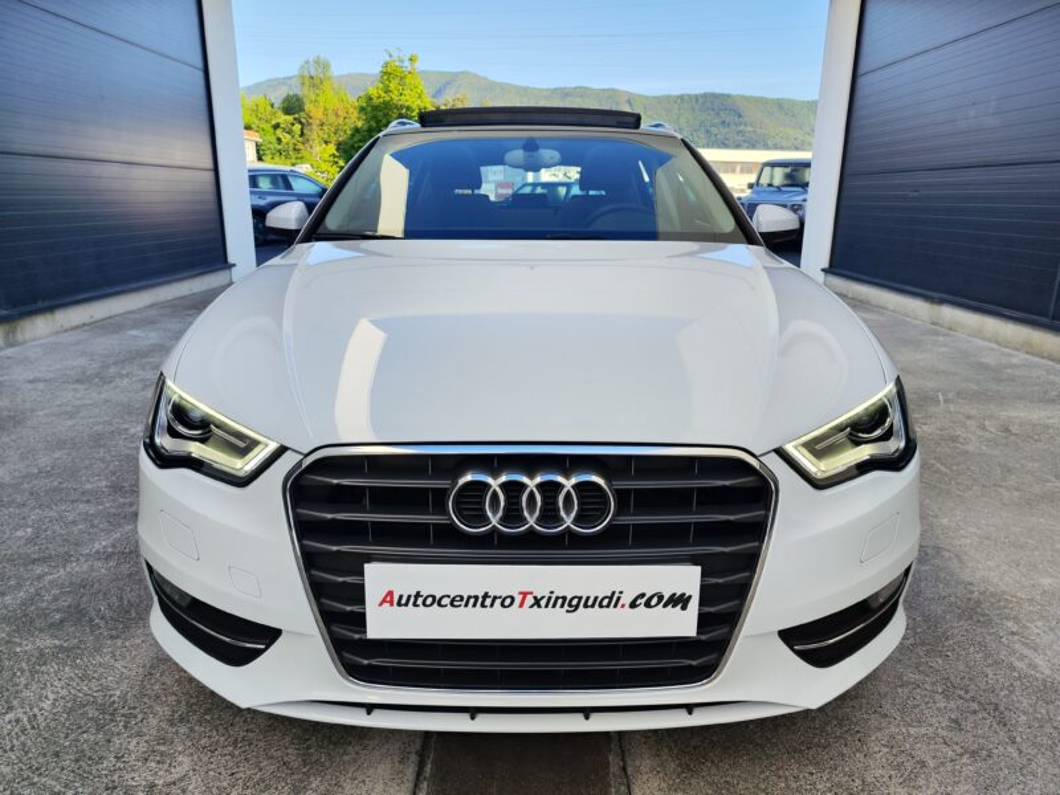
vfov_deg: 58.9
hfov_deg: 73.9
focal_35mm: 23
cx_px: 530
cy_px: 398
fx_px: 704
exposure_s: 1/354
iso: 50
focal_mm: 7.01
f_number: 1.69
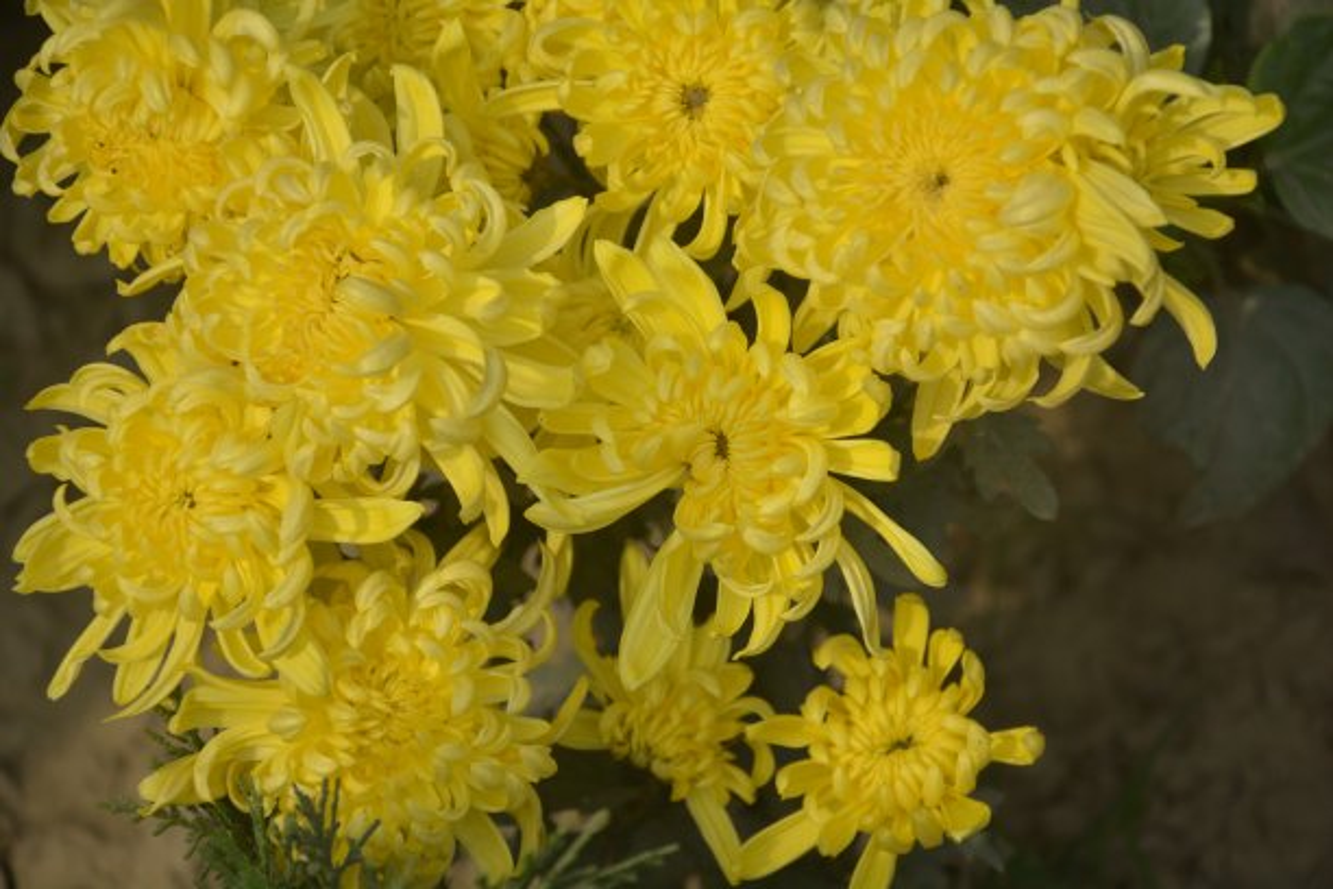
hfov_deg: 13.0
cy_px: 444
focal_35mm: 158
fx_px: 5831
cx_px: 666
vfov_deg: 8.7
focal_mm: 105
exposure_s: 1/750
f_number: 6.7
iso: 100
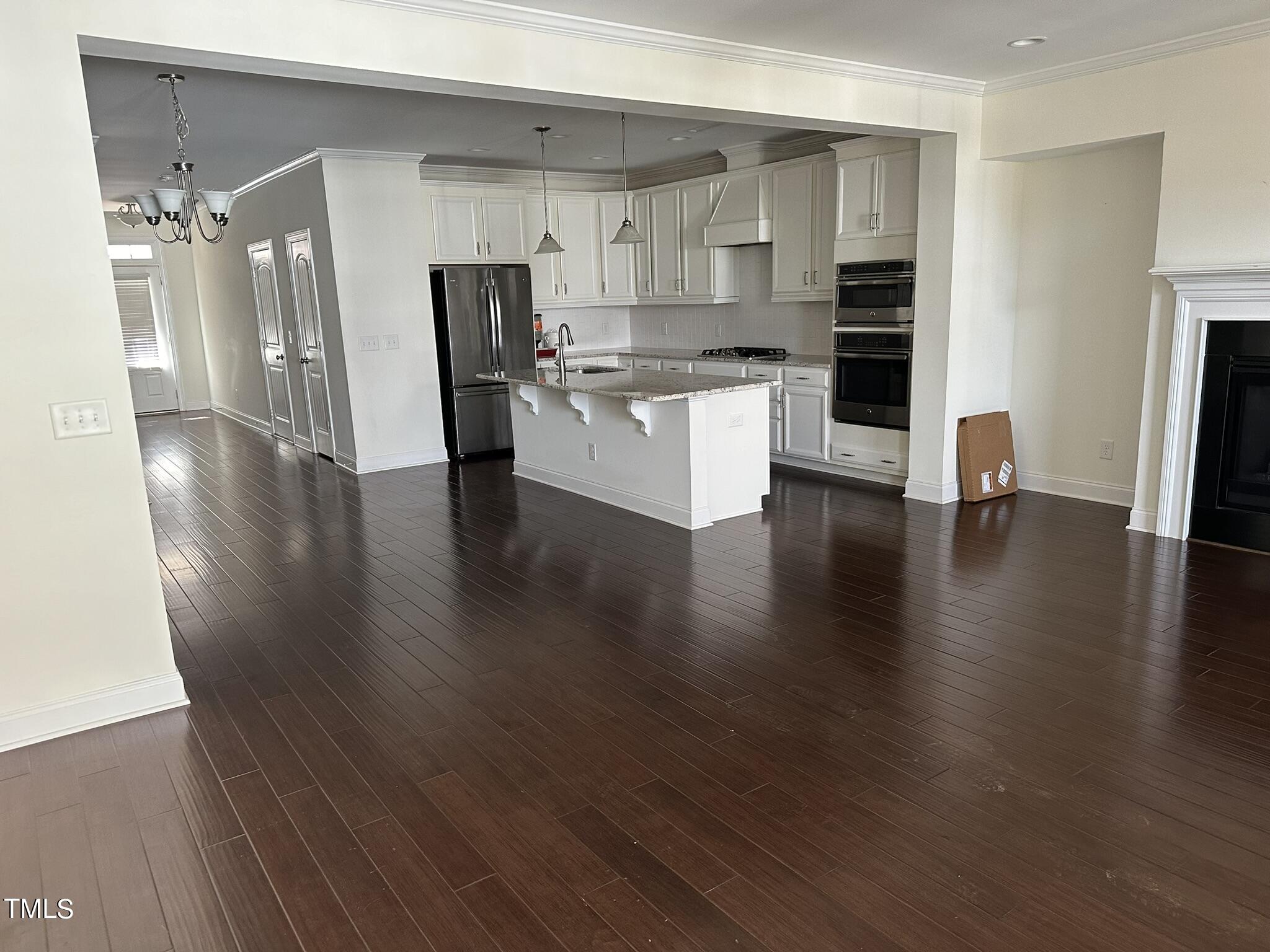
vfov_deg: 56.8
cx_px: 635
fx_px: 881
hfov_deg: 71.6
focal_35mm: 24
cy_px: 476
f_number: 1.78
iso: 250
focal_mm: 6.86
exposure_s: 1/60
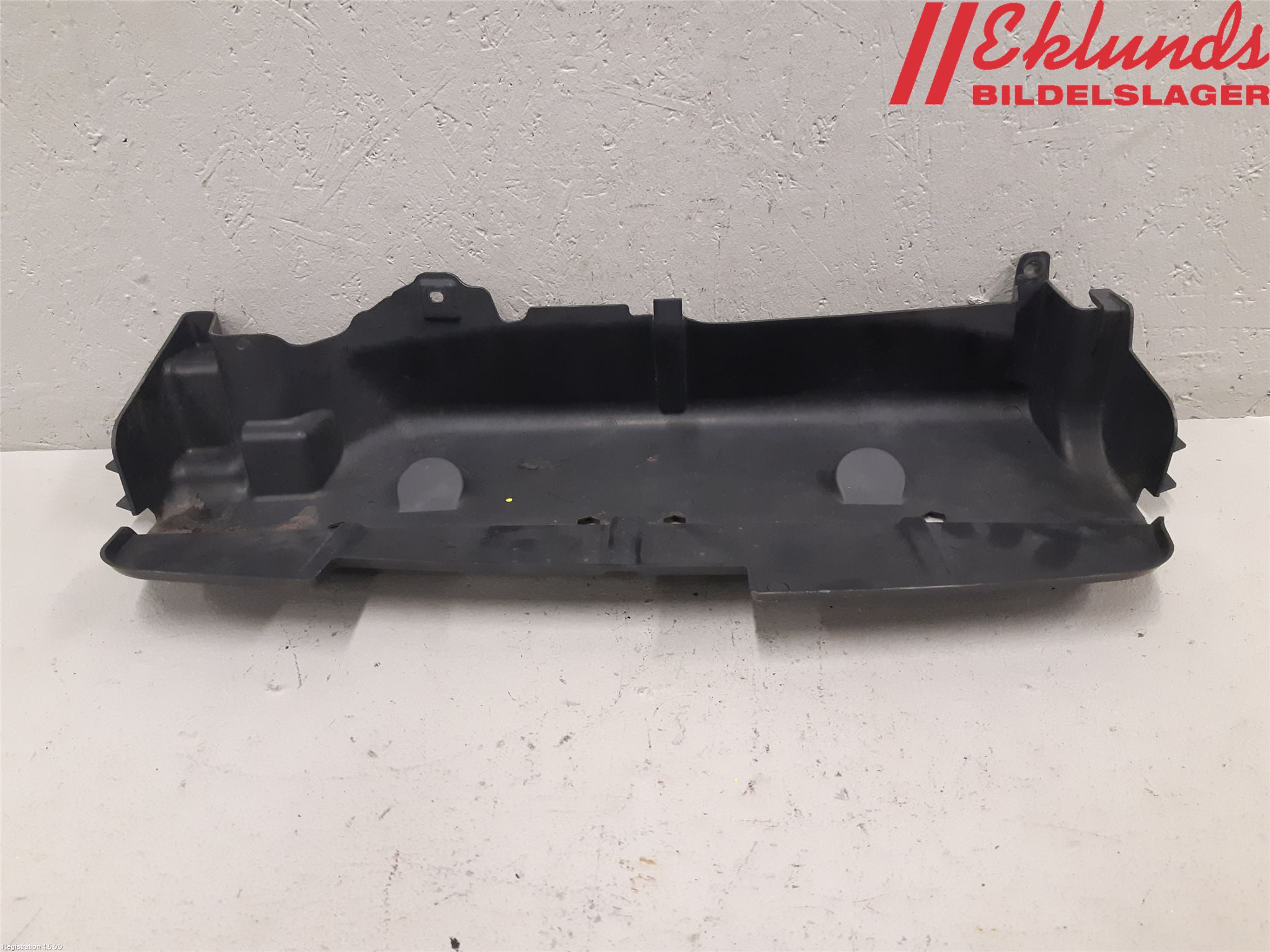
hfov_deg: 67.3
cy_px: 476
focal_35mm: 26
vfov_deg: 53.1
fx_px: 954
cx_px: 635
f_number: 1.7
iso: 250
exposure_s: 1/60
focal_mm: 3.93
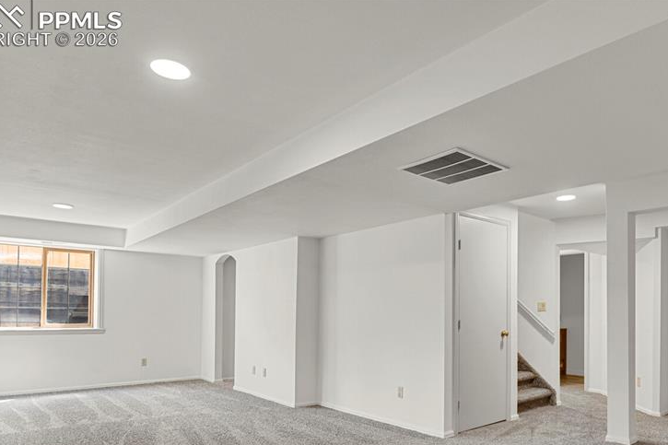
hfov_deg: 72.8
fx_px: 445
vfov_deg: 51.7
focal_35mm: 24
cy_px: 310
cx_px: 409
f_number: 8
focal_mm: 17
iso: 12800
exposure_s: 1/20
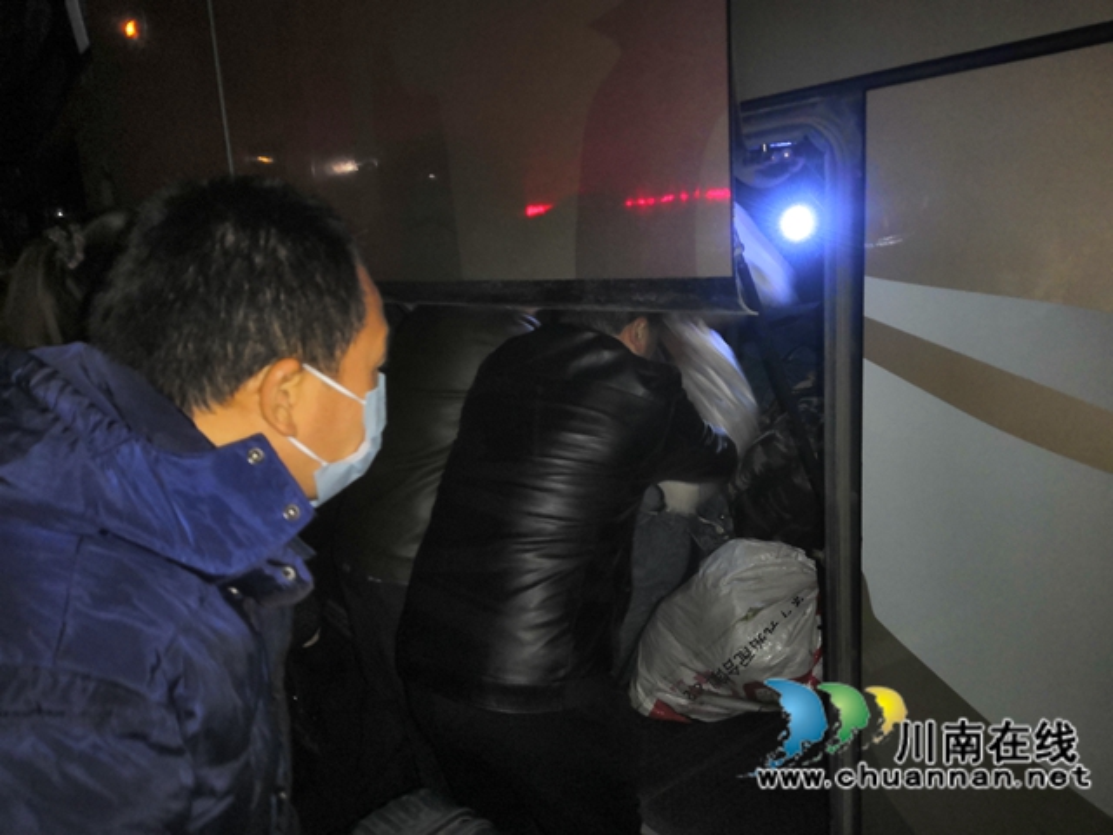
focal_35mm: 27
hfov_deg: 65.3
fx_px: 868
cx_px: 556
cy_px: 418
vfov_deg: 51.4
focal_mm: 3.81
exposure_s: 1/25
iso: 400
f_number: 2.2
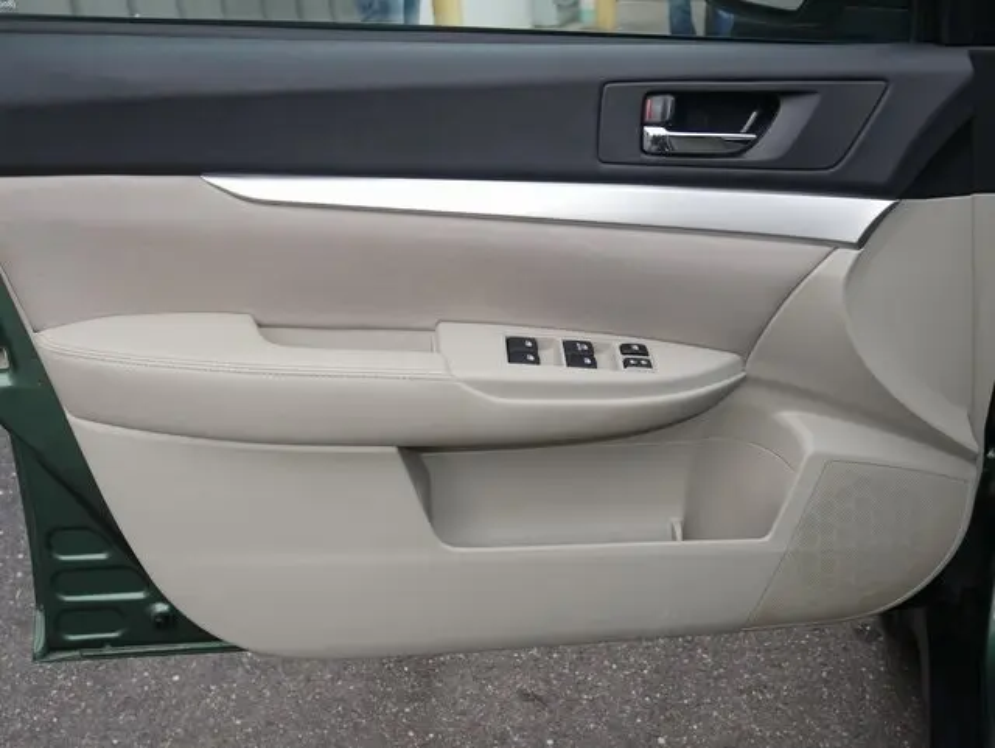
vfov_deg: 39.7
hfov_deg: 51.3
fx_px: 1036
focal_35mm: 36
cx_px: 498
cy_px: 374
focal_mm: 18
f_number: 5
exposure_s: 1/125
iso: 200
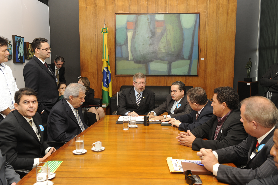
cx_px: 139
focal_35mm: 35
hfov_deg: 54.5
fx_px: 270
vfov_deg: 37.8
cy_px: 92
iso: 400
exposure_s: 1/60
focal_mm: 35
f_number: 5.6
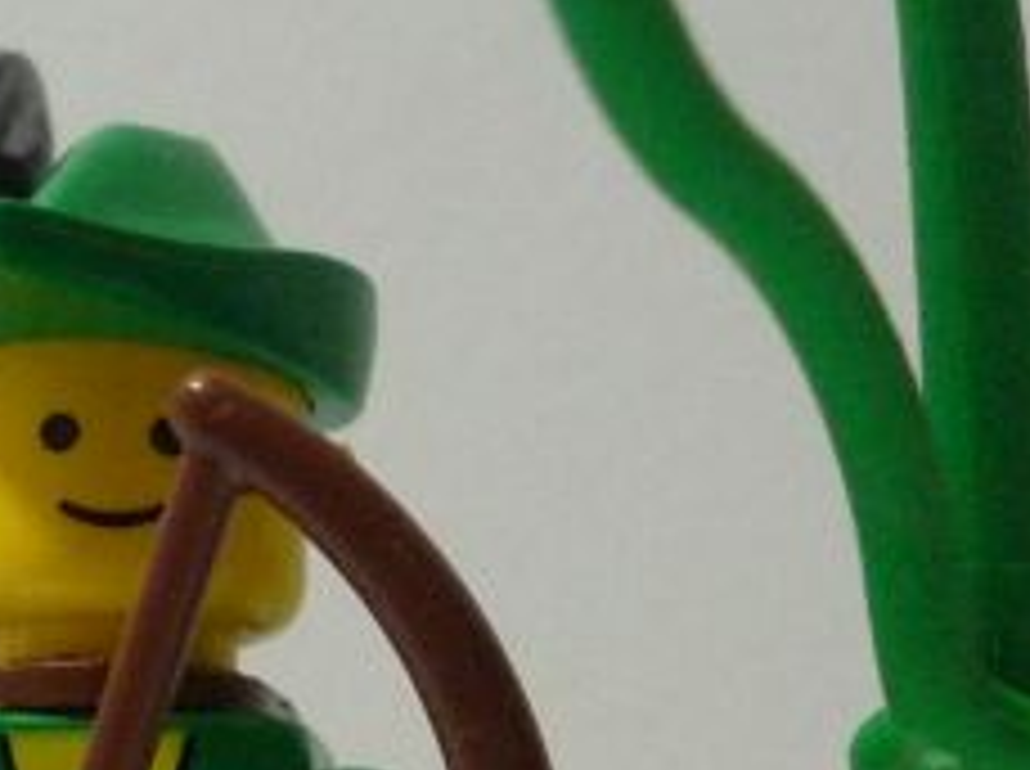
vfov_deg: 12.9
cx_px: 715
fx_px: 3327
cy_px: 851
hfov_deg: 17.5
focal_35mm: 112
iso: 400
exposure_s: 1/20
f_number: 2.8
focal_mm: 4.4
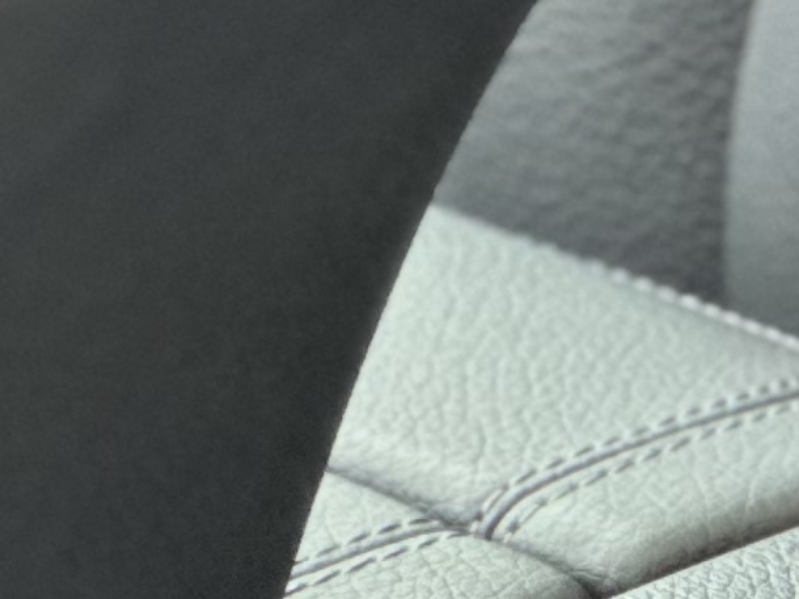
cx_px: 976
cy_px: 1368
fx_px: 11744
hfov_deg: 3.9
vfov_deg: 2.9
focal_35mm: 509
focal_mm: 9
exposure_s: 1/25
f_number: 2.8
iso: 400
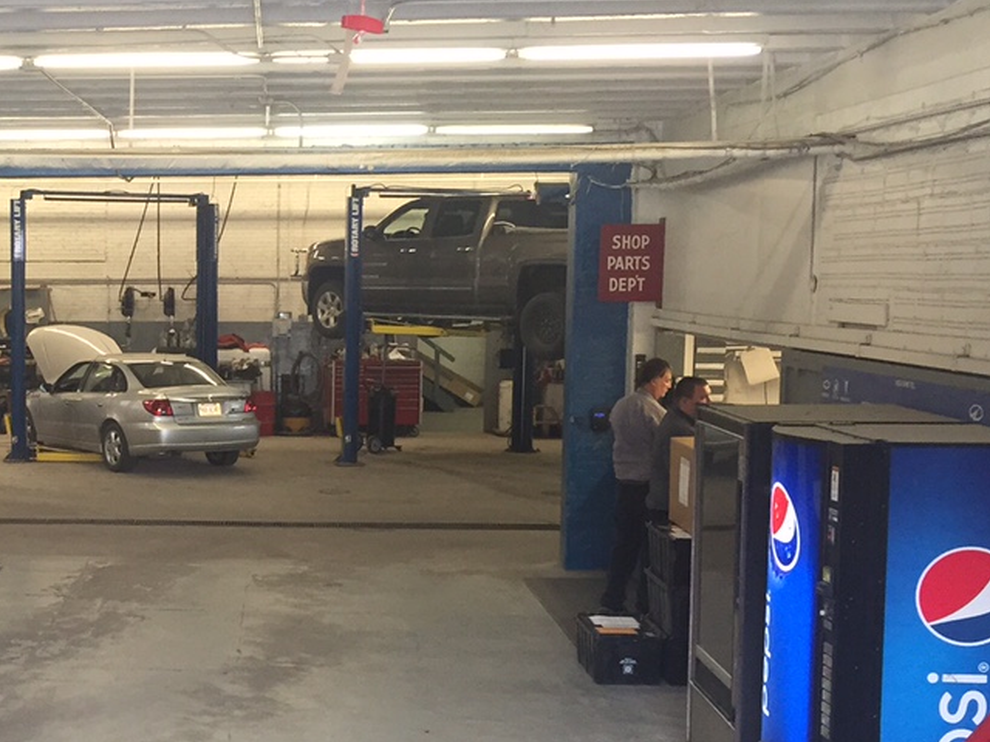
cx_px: 96
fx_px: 1659
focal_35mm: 58
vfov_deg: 25.2
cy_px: 451
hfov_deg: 31.6
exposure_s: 1/30
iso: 50
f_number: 2.2
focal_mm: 4.15
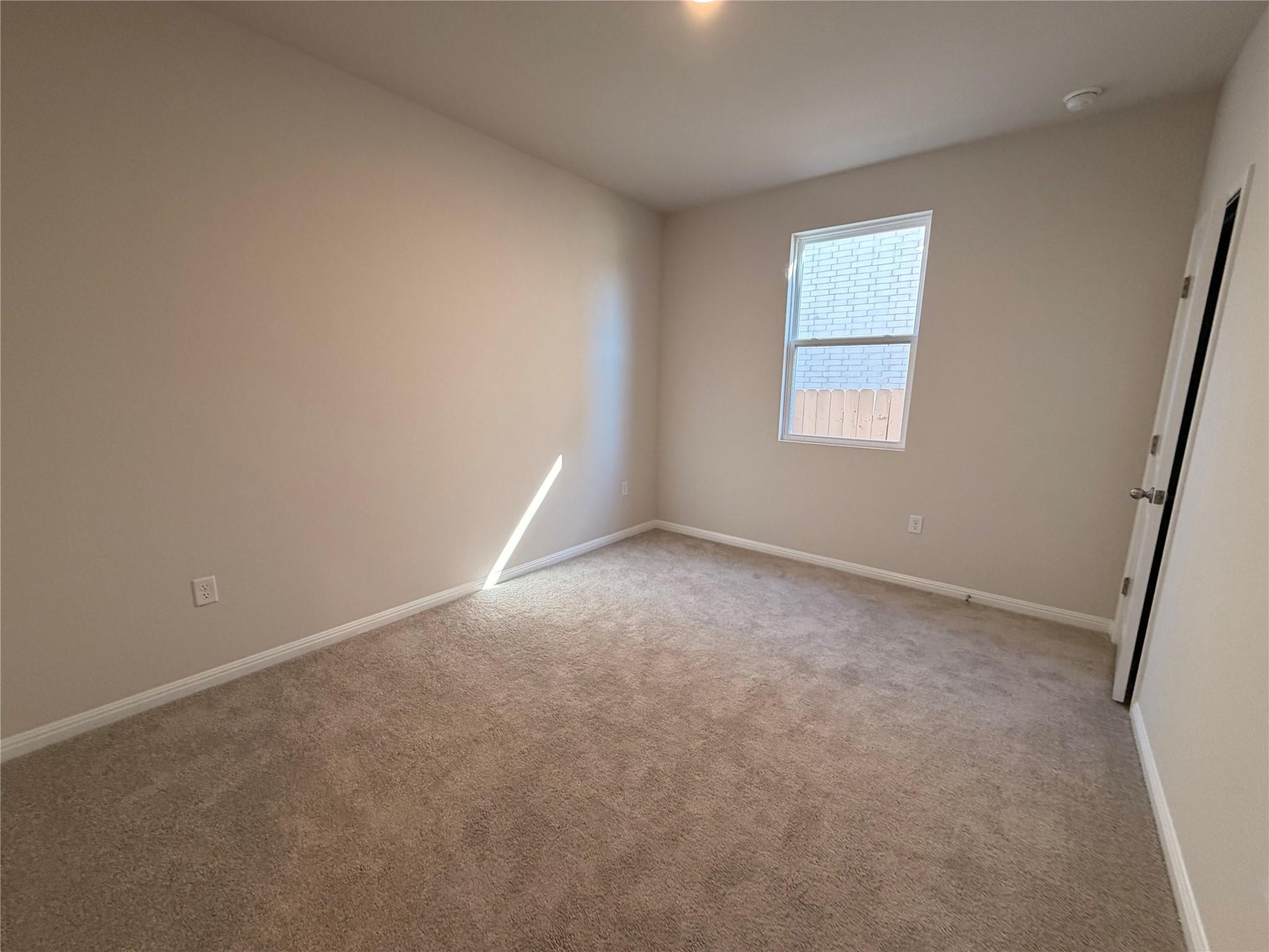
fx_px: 513
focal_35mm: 14
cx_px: 634
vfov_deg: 85.7
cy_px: 476
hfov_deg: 102.1
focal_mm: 2.22
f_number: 2.2
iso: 320
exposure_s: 1/120
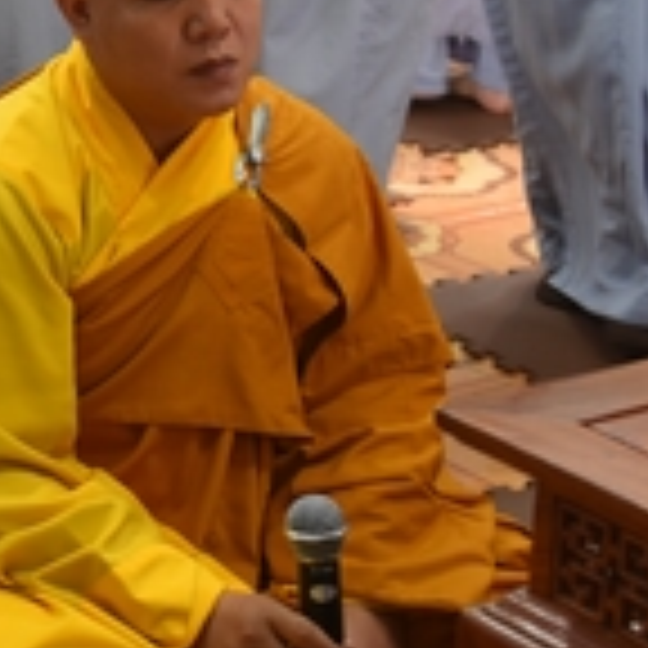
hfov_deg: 13.7
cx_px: -176
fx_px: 2605
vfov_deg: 13.9
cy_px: -76
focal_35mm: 123
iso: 800
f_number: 4
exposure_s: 1/60
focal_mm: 32
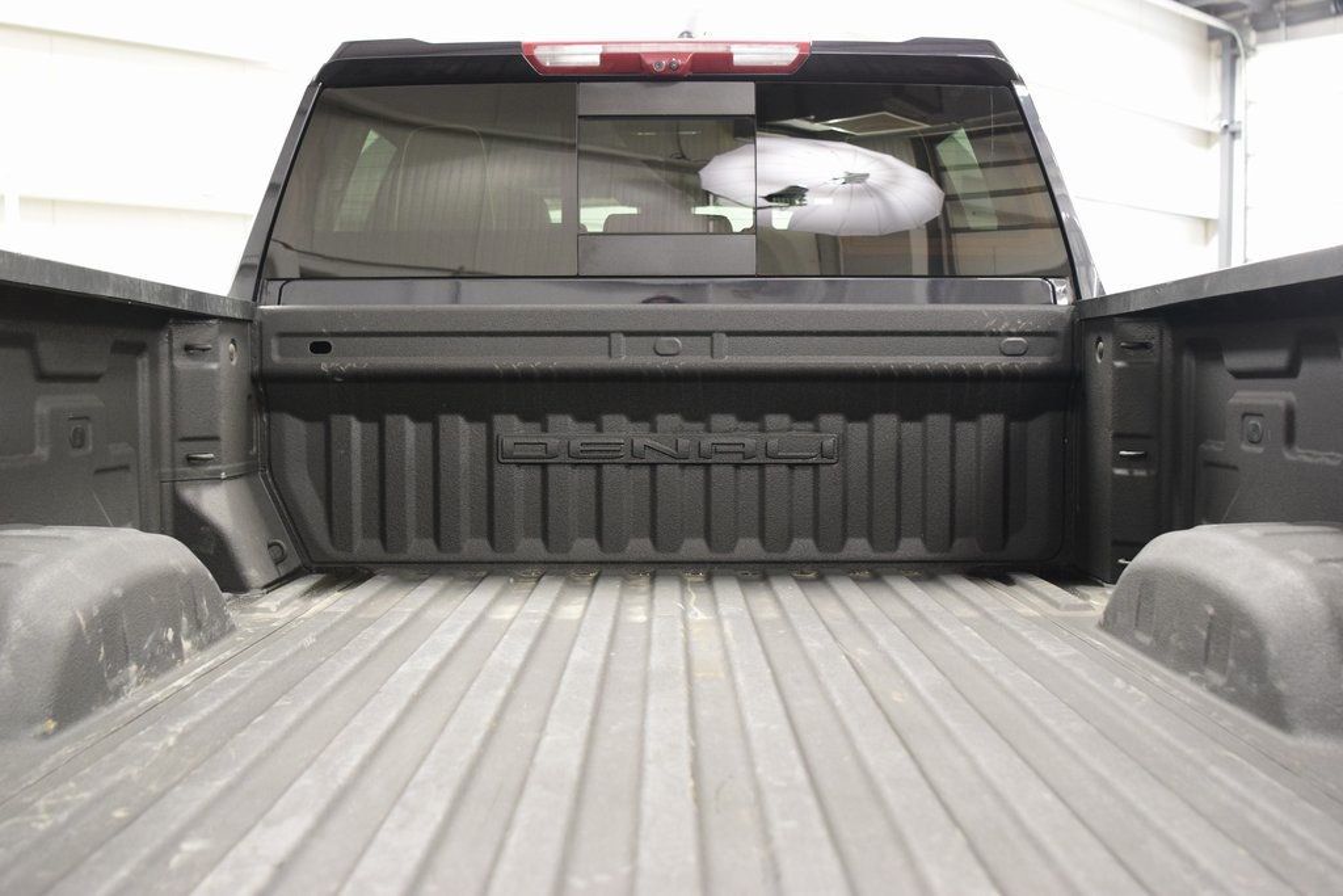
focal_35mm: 36
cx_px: 672
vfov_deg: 36.9
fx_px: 1343
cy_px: 448
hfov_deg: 53.1
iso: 1600
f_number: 2.8
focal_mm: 24
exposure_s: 1/50
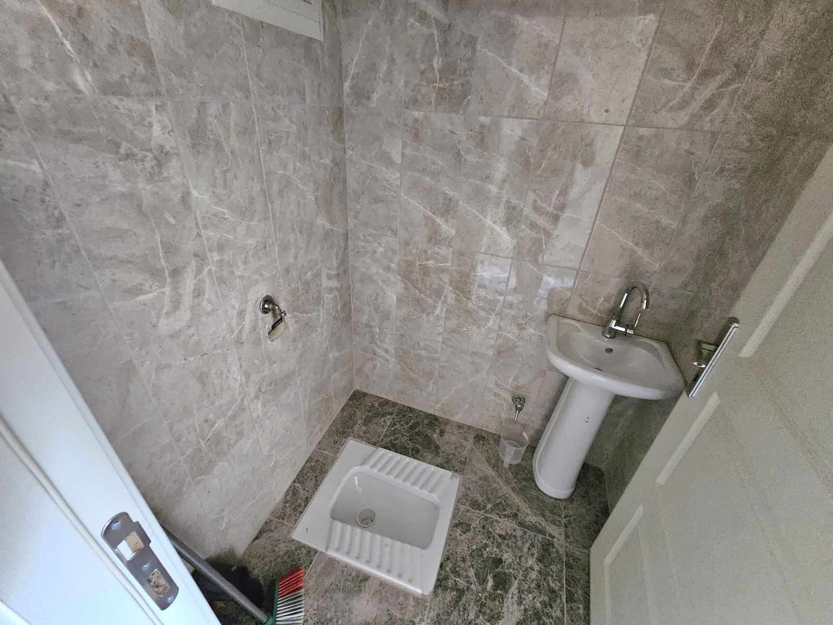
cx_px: 416
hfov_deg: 106.2
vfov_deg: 89.9
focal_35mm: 13
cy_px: 312
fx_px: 313
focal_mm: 2.2
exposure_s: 1/25.1
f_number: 2.2
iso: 1000
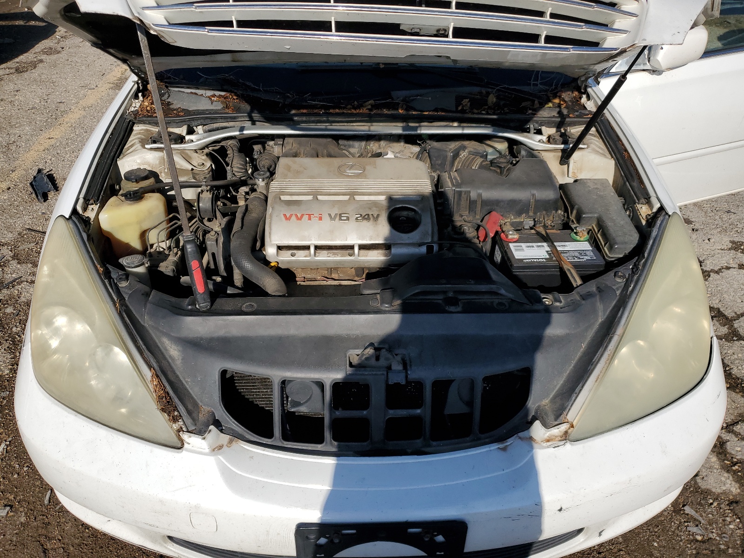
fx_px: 559
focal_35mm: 26
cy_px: 279
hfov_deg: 67.3
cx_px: 372
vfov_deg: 53.1
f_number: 1.5
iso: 50
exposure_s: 1/5000
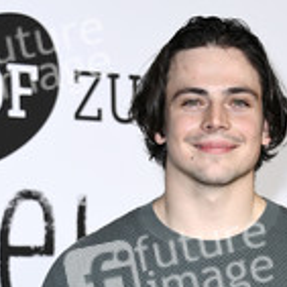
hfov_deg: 10.0
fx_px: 1632
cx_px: 228
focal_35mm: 174
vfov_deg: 9.9
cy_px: 372
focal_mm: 72
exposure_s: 1/250
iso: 640
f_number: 5
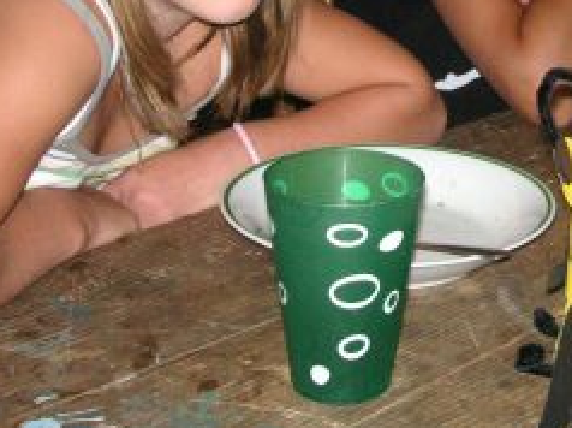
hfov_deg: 22.9
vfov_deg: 17.3
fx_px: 1370
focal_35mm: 83
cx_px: 540
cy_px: -22
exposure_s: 1/45
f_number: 2.8
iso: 160
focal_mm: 6.1
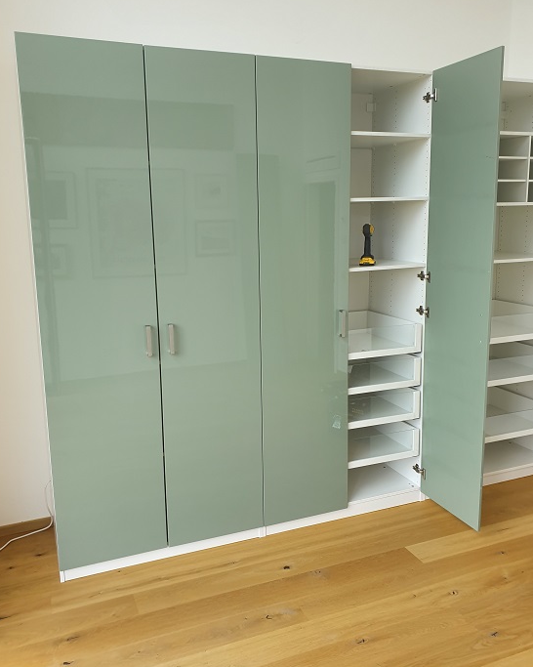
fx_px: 592
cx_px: 273
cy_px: 321
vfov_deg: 58.8
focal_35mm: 30
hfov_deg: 48.5
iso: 64
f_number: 2.4
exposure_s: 1/100
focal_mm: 4.32
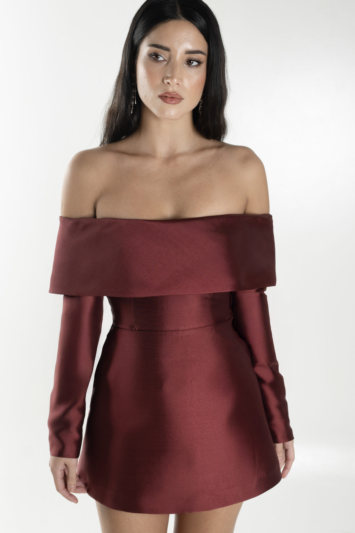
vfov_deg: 38.9
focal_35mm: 51
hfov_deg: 26.5
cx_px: 178
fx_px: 755
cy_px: 266
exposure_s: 1/200
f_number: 5
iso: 80
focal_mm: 34
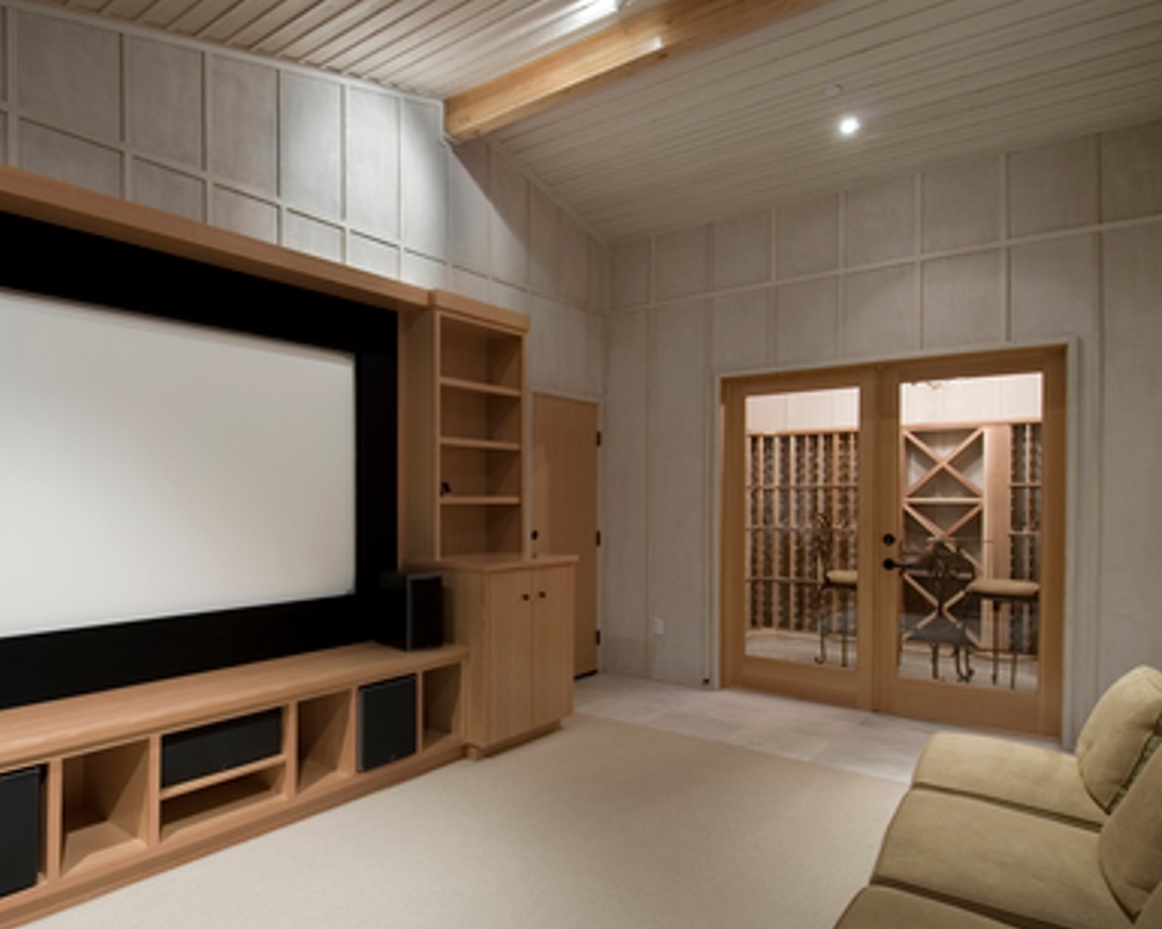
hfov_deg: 73.4
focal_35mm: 22
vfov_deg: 63.0
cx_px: 416
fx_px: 756
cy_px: 505
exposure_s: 1/2.5
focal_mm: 12
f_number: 8
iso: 100
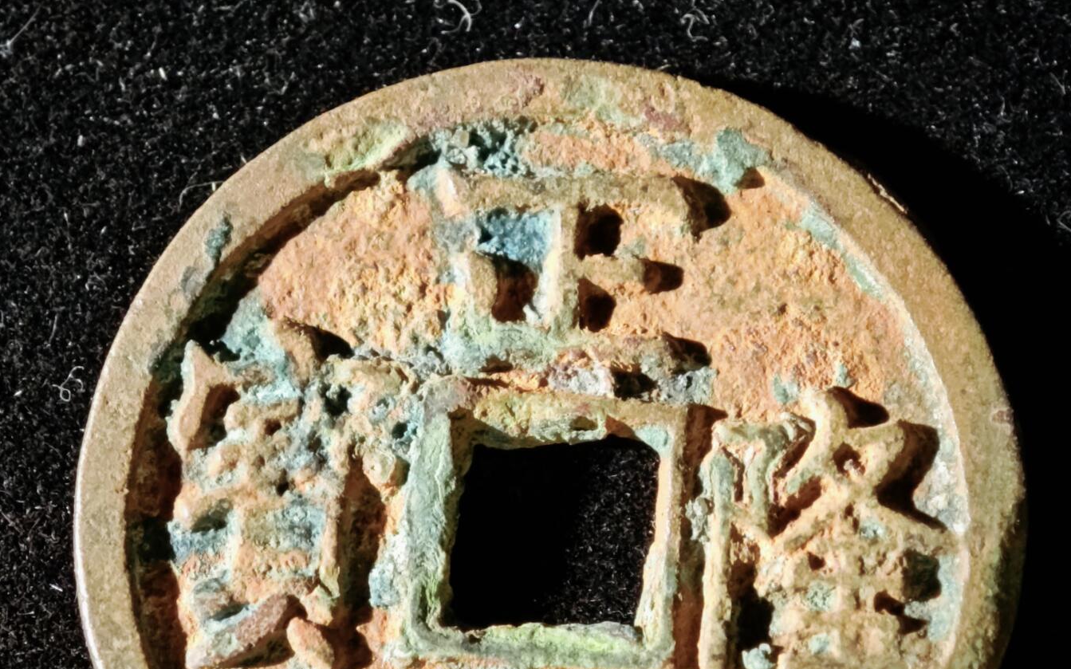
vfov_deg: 8.6
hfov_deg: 13.8
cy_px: 537
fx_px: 4436
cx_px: 537
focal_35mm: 152
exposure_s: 1/100
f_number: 2
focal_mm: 9
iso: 500
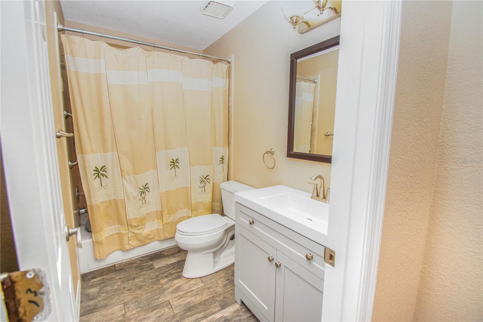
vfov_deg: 77.3
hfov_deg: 100.4
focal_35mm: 15
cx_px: 242
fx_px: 201
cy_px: 161
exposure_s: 1/60
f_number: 4.5
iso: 1250
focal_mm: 10
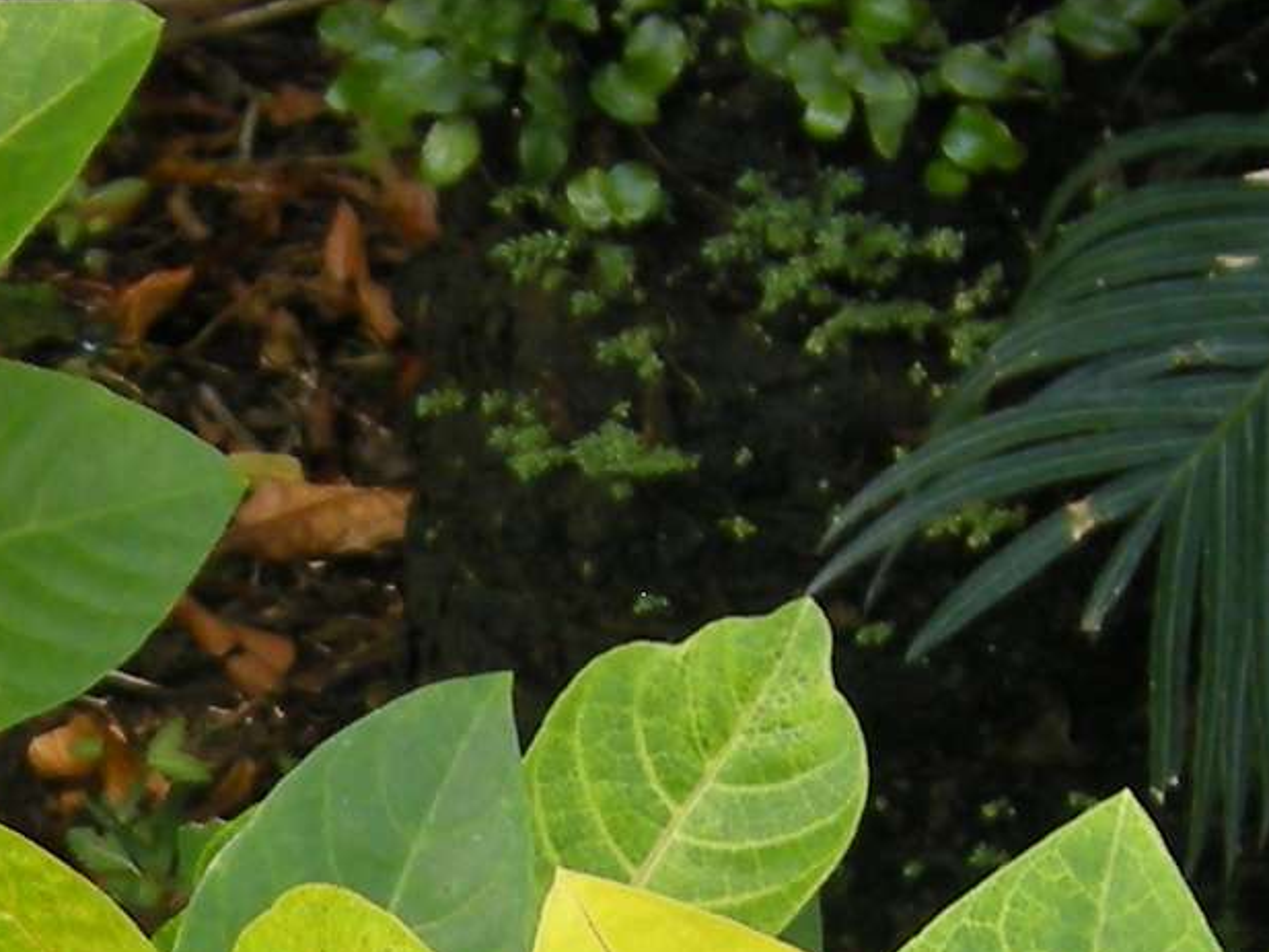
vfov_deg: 6.4
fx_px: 8323
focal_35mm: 227
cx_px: 568
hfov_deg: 8.7
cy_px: 1894
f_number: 3
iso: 64
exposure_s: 1/45.2
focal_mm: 7.5
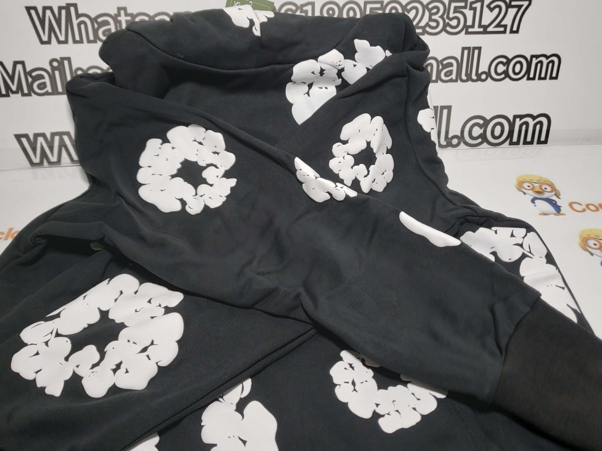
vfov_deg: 53.1
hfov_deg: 67.3
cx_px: 301
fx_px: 452
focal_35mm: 26
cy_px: 226
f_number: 1.5
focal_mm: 4.3
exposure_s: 1/367
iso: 50
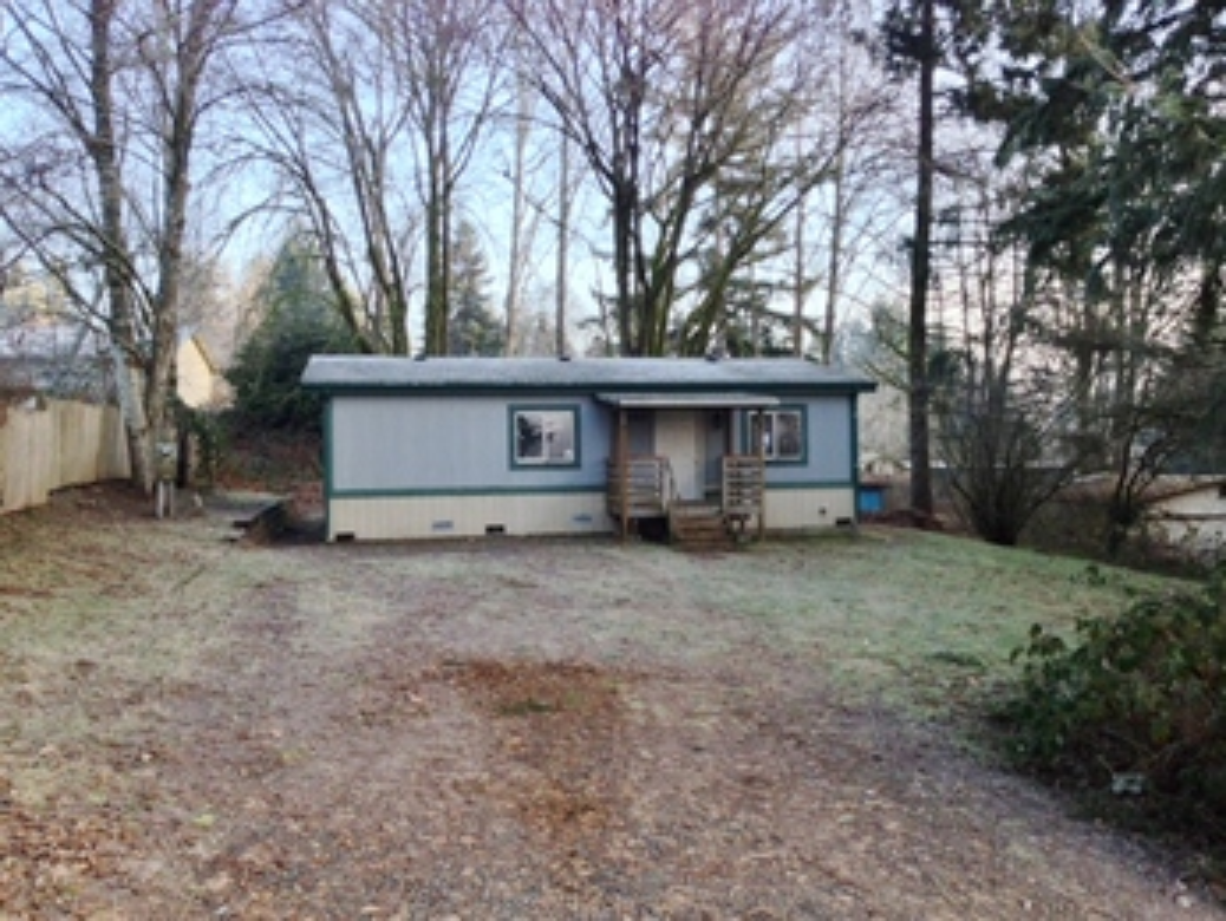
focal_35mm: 33
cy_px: 460
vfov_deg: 43.0
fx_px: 1170
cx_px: 613
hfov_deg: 55.3
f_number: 2.4
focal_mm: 4.13
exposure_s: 1/120
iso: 64
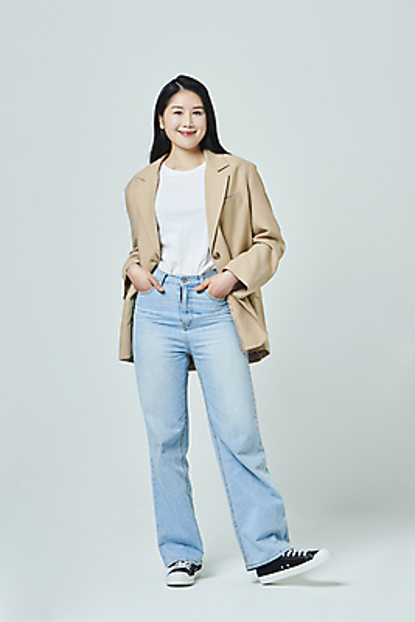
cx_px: 208
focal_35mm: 70
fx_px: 1209
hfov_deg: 19.5
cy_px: 311
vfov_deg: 28.8
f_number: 11
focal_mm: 70
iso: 100
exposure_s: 1/125
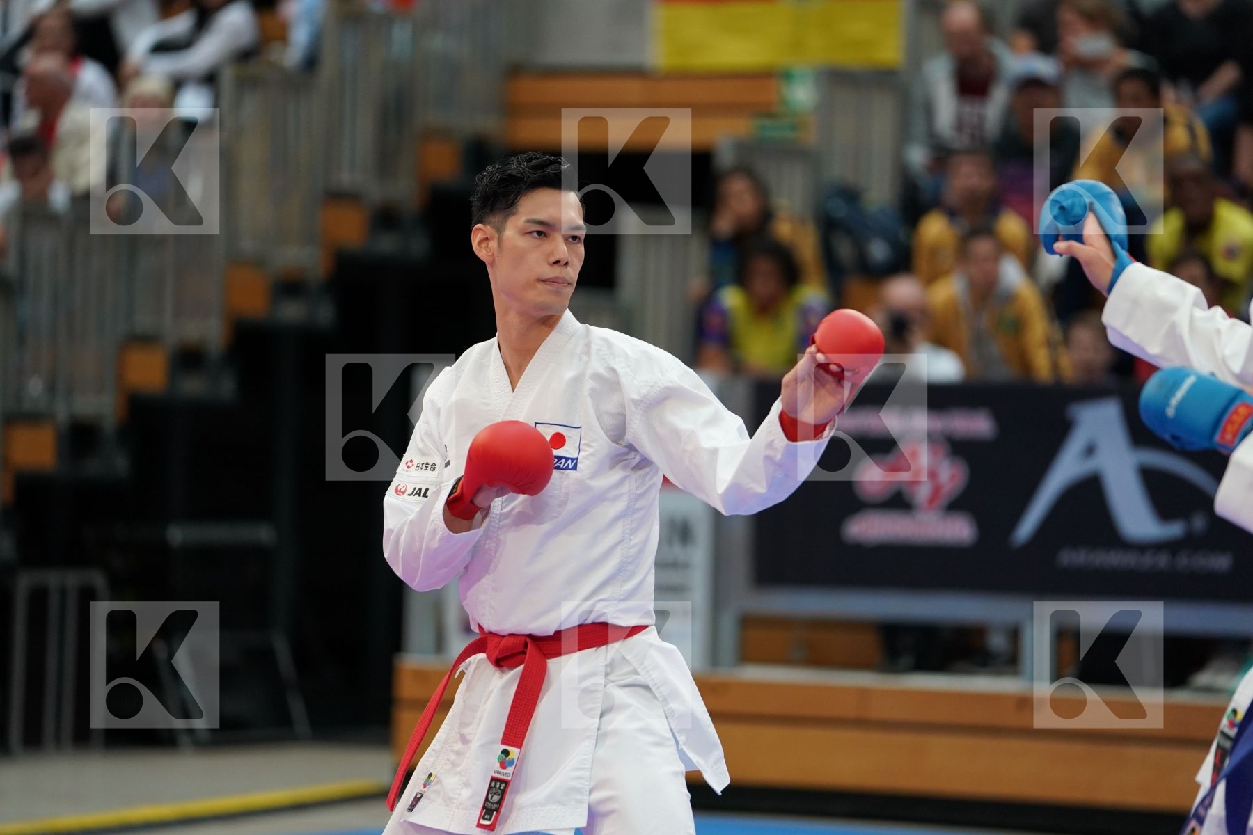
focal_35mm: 192
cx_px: 626
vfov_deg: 7.2
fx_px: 6682
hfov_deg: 10.7
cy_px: 418
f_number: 2.8
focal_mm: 192
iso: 2000
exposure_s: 1/1000
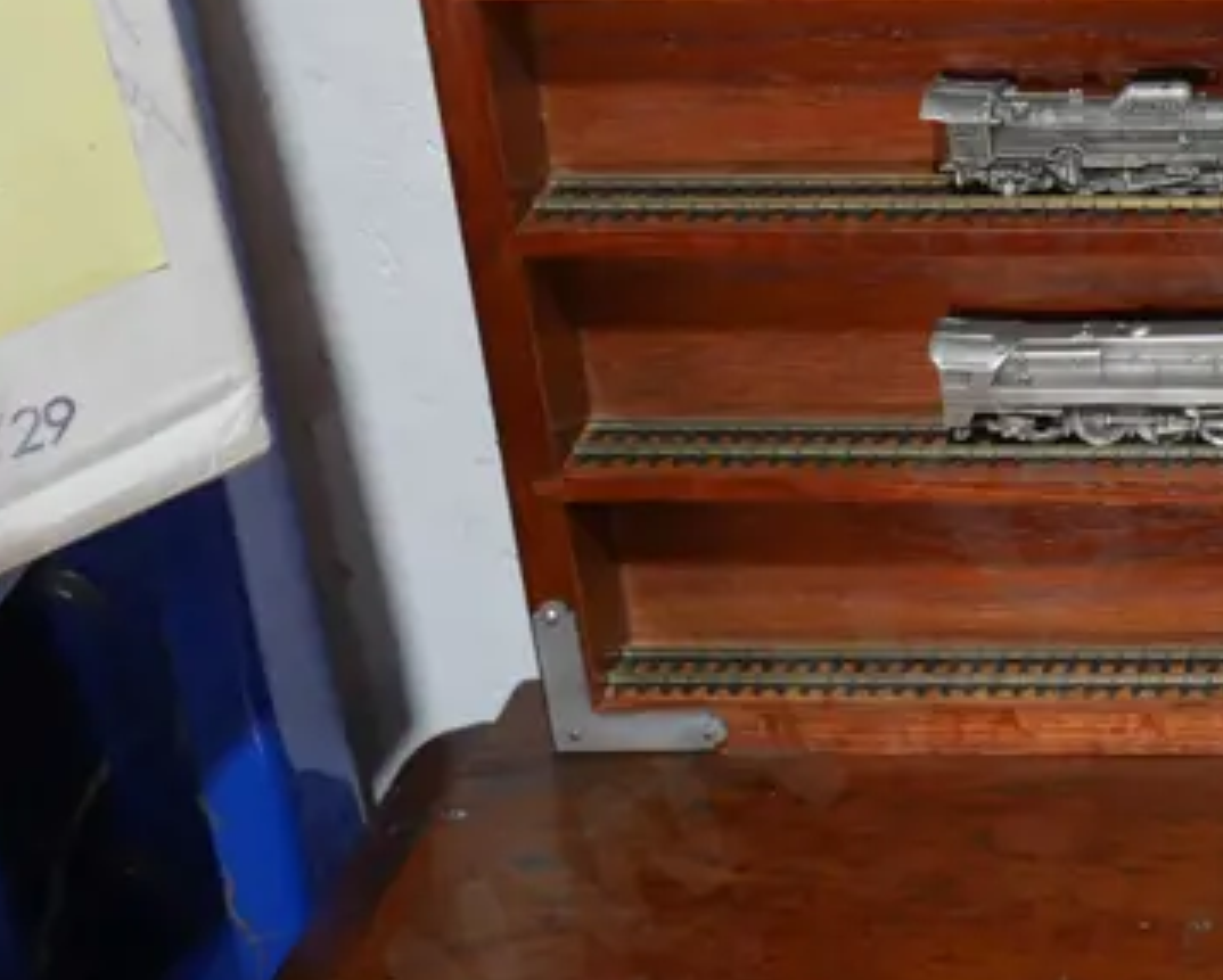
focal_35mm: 106
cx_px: 1739
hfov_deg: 16.7
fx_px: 3840
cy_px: 19
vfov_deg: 14.3
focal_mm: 19
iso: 500
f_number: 4.1
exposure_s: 1/60
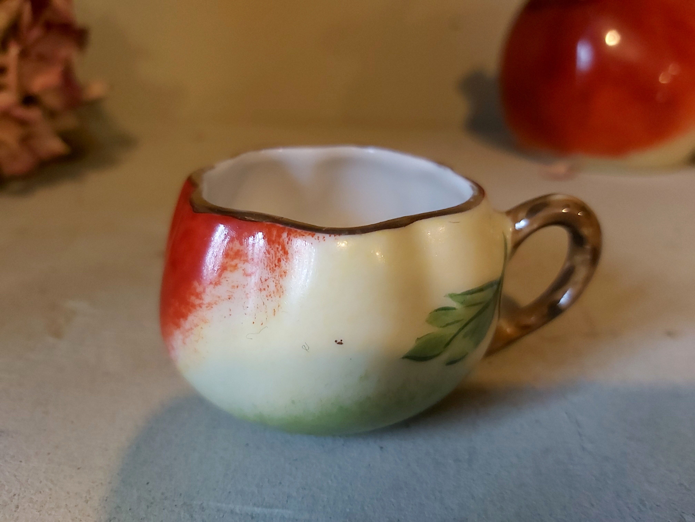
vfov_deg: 53.1
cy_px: 261
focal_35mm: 26
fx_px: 522
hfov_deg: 67.3
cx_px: 348
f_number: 1.7
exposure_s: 1/50
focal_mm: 3.92
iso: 250
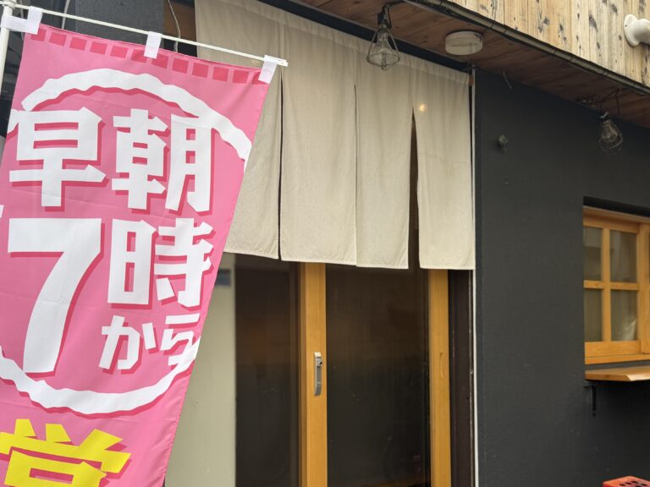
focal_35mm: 40
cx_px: 379
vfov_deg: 35.7
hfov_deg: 46.6
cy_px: 311
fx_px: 751
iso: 80
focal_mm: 6.76
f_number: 1.78
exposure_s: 1/888
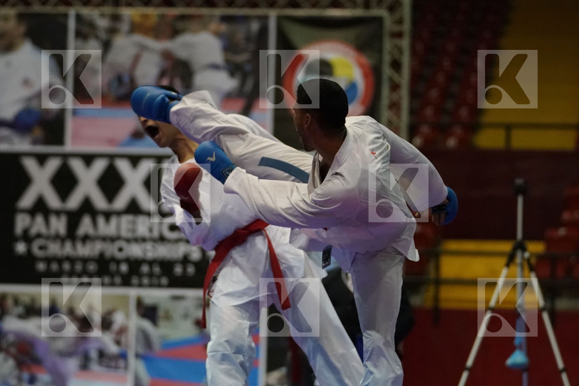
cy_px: 193
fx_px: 2718
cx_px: 290
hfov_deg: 12.2
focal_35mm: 169
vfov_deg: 8.1
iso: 6400
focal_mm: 113
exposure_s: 1/800
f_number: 2.8
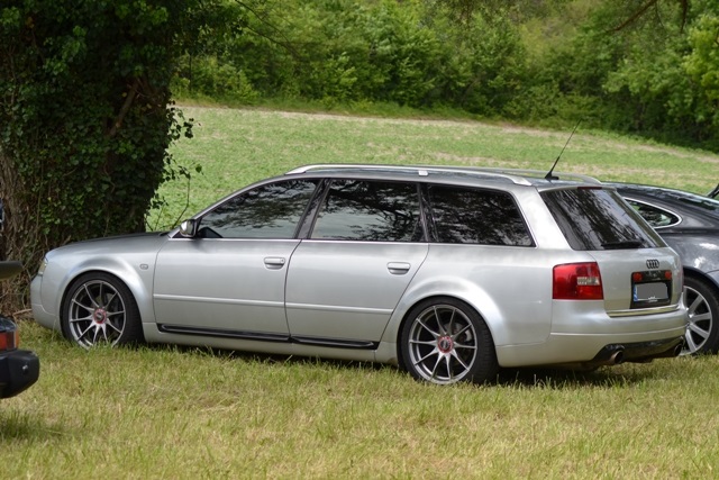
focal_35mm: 105
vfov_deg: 13.0
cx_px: 360
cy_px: 240
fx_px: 2097
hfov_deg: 19.5
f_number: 5.6
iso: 200
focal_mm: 70
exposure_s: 1/500
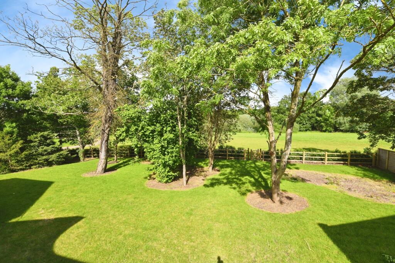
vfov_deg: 77.3
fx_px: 165
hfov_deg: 100.4
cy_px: 132
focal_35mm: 15
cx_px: 198
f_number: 10
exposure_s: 1/400
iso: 400
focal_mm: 15
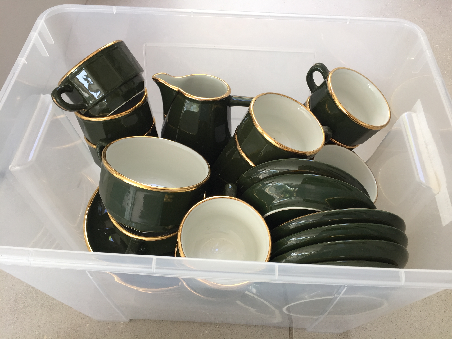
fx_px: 379
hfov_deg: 61.7
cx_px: 226
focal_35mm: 29
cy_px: 170
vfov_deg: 48.2
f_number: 2.2
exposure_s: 1/50
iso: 32
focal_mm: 4.15
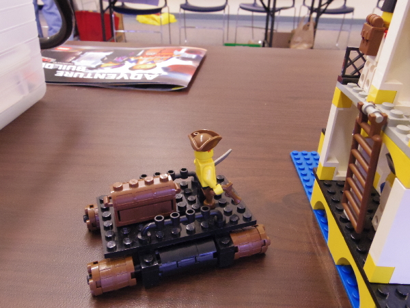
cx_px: 205
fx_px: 343
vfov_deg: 48.2
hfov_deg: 61.7
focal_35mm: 29
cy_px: 154
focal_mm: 5.3
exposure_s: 1/40
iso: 1000
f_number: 4.5
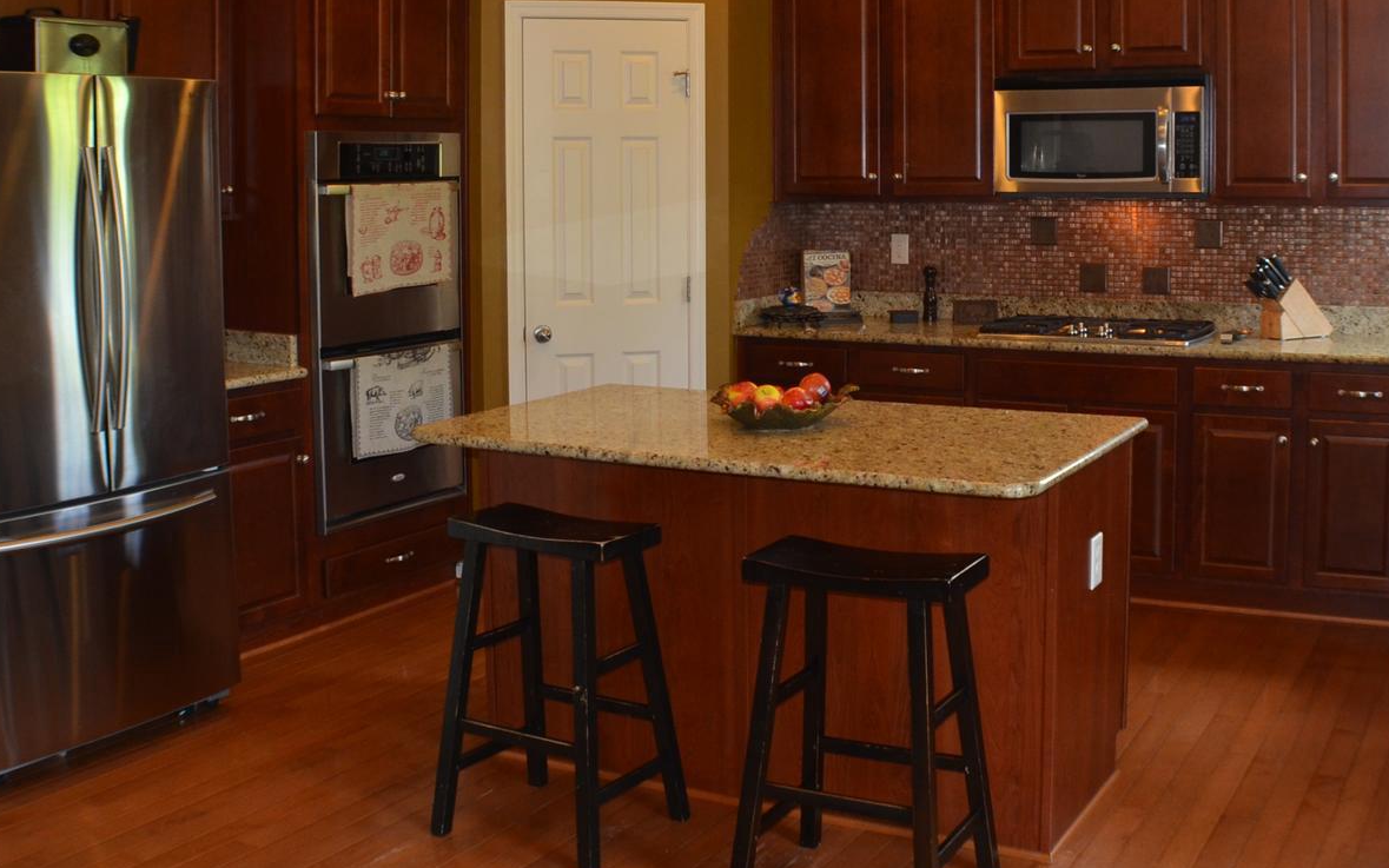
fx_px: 2006
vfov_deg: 24.2
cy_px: 247
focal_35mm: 53
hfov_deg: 38.2
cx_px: 756
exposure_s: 1/60
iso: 400
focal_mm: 20
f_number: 3.8
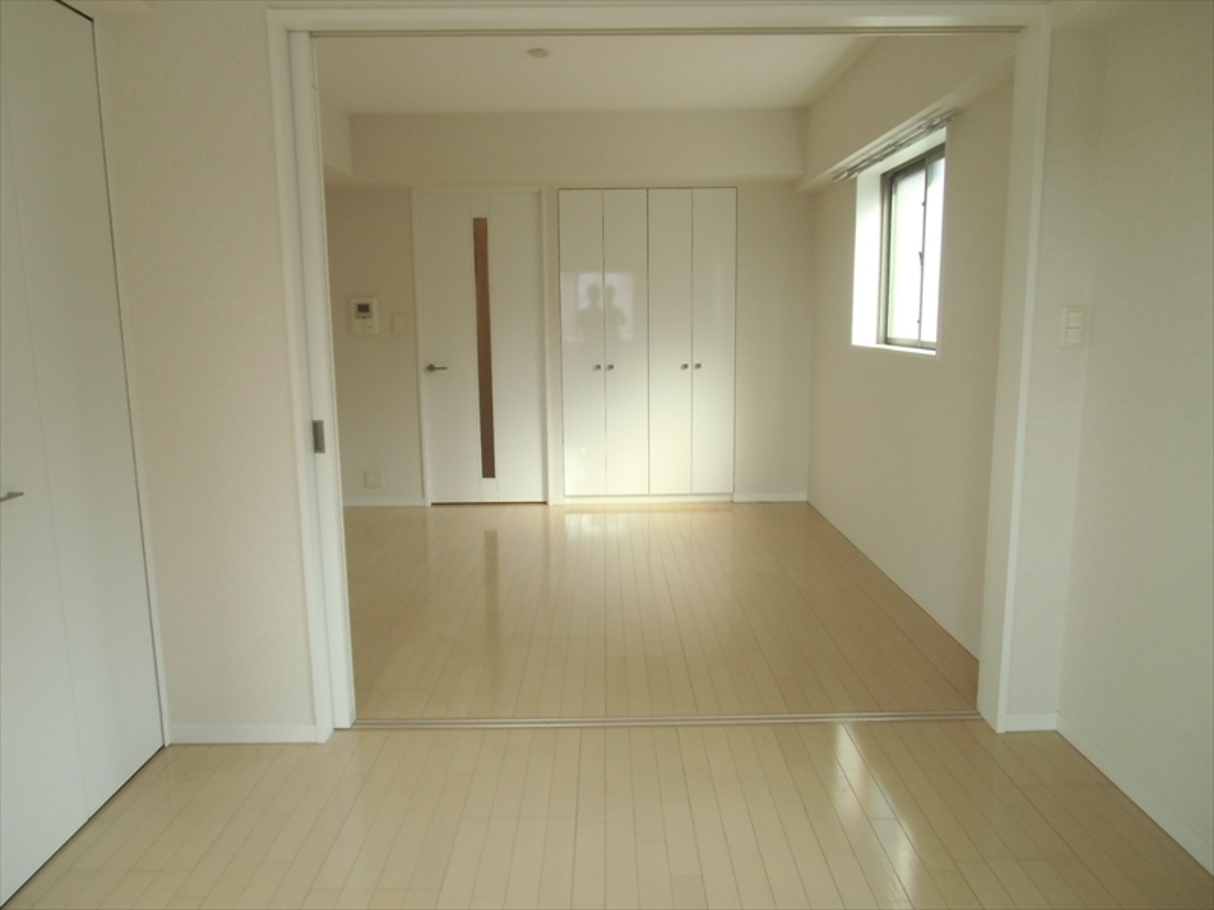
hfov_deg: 71.6
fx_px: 842
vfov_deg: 56.8
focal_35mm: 24
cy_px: 455
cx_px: 607
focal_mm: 4.24
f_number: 3
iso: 200
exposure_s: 1/100
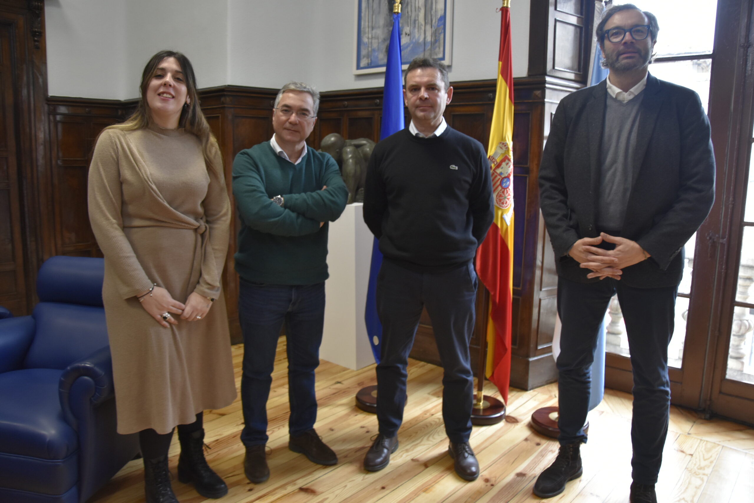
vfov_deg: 48.0
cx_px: 377
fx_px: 566
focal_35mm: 27
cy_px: 252
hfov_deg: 67.4
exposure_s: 1/60
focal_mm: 18
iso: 800
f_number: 4
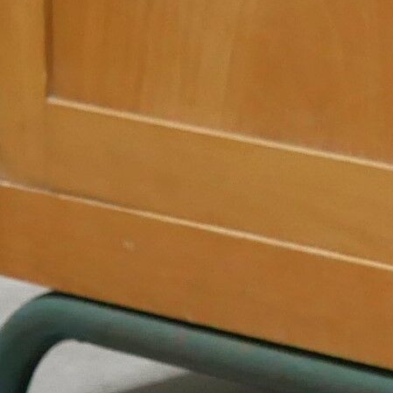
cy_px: -506
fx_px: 4650
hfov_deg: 4.5
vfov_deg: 4.7
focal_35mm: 362
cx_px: 1533
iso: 640
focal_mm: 20
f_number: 1.7
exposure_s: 1/60
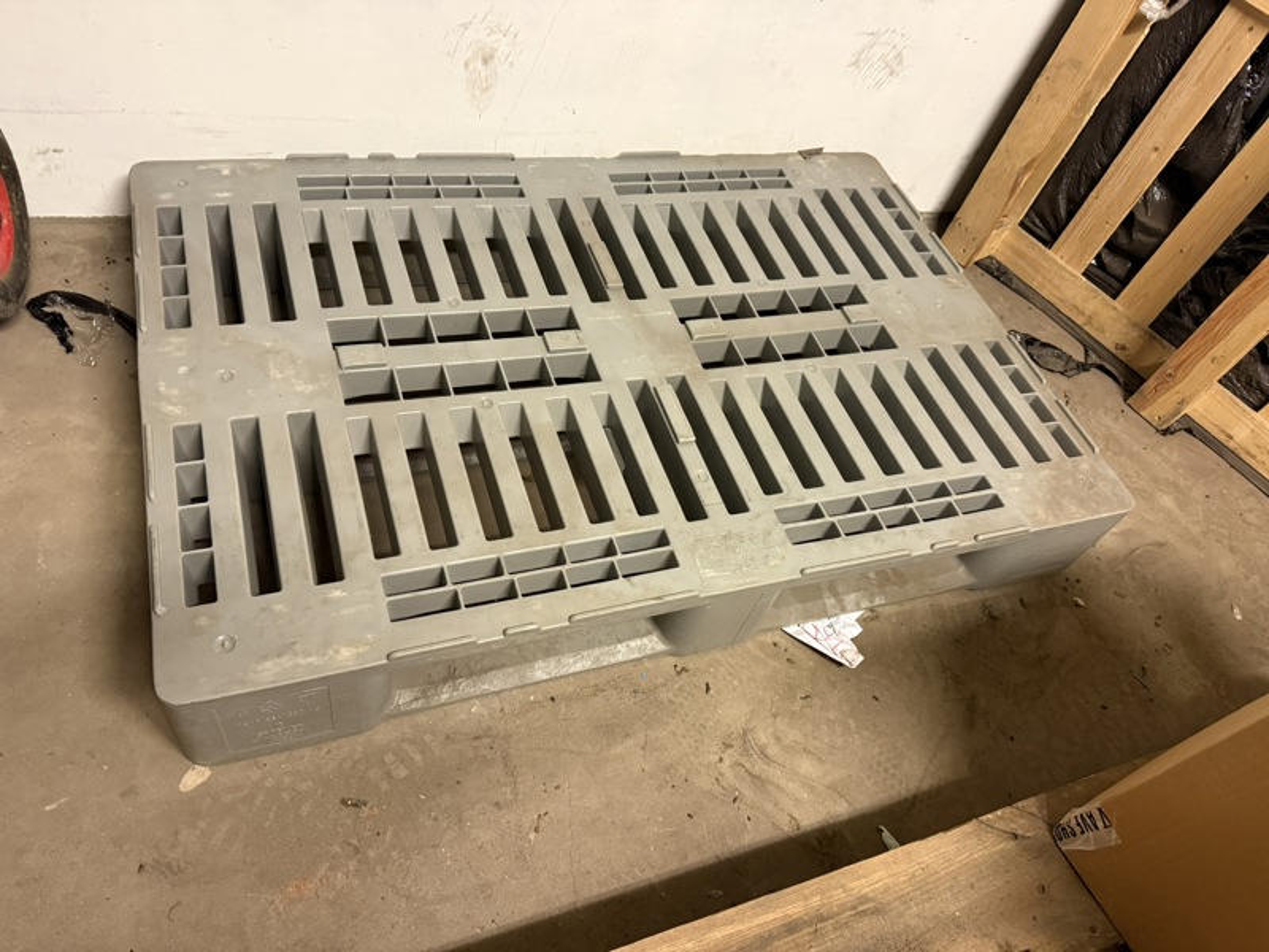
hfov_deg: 71.6
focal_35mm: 24
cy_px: 476
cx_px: 634
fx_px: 880
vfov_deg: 56.8
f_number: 1.78
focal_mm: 6.76
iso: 500
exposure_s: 1/50
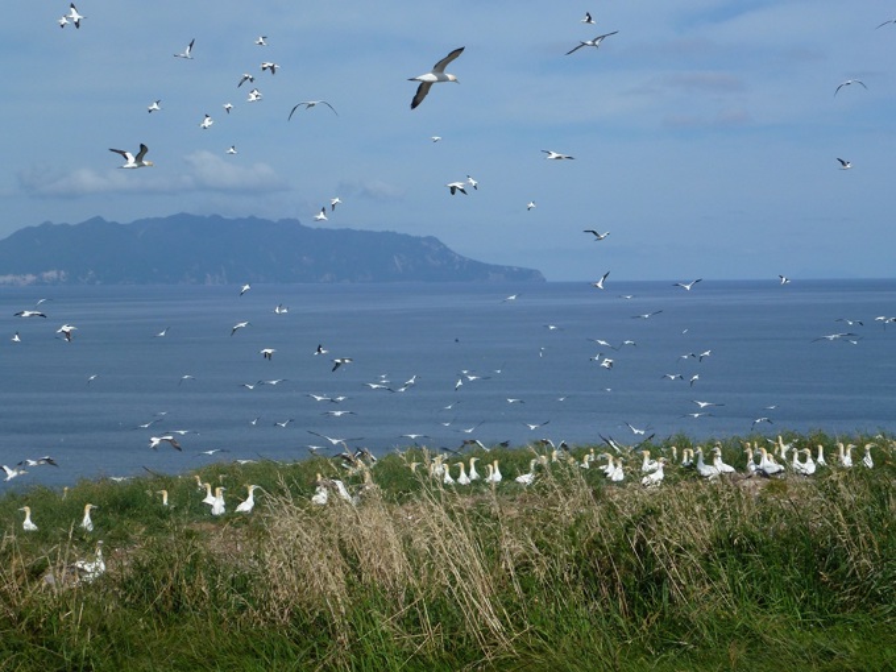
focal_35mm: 75
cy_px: 336
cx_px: 448
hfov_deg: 26.0
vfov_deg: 19.6
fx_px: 1941
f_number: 4.7
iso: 100
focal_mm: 12.7
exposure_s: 1/1300
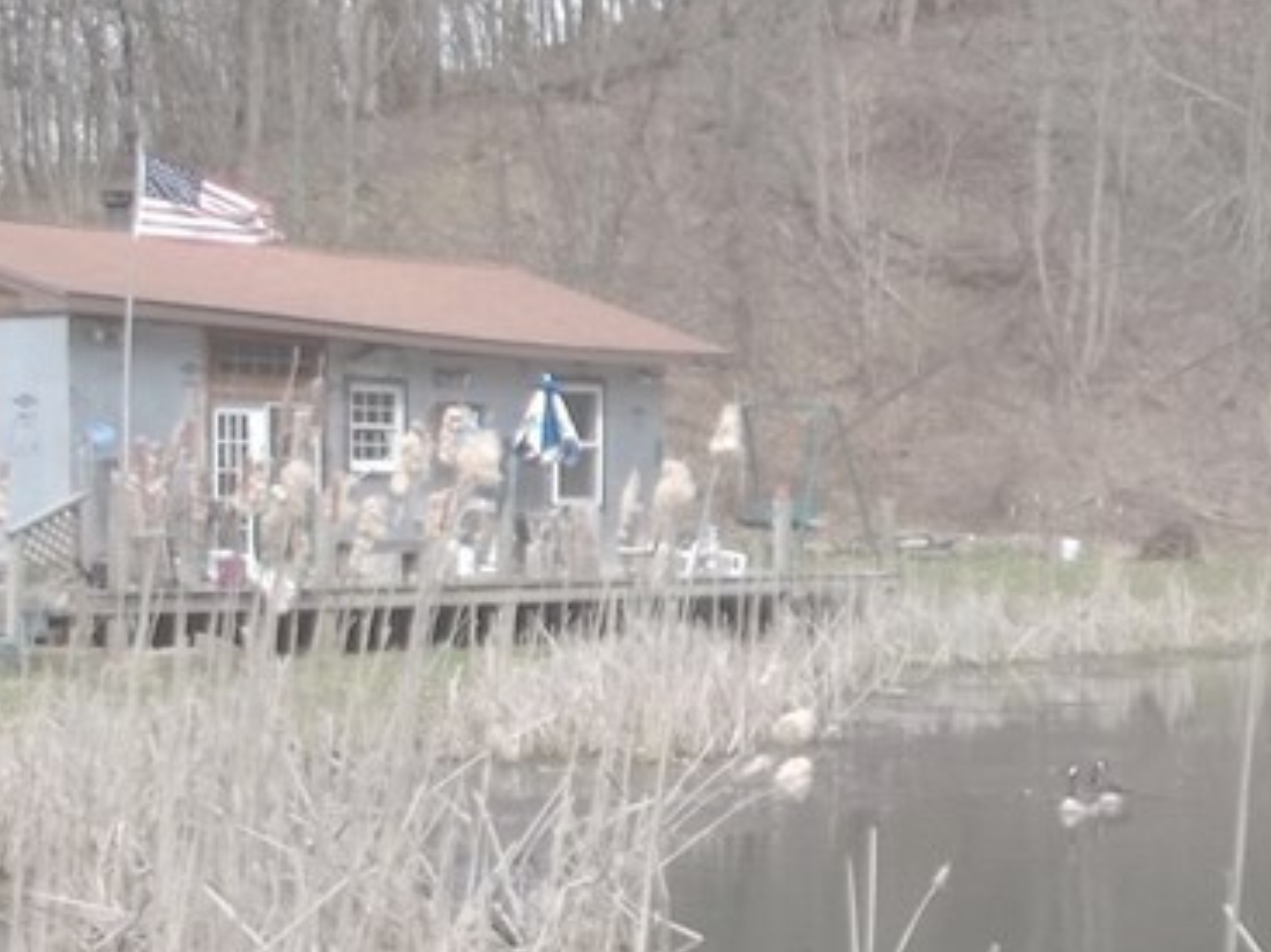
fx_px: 3377
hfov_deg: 20.9
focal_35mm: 92
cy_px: 485
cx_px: 1122
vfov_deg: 16.1
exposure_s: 1/320
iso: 80
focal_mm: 5.9
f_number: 3.3
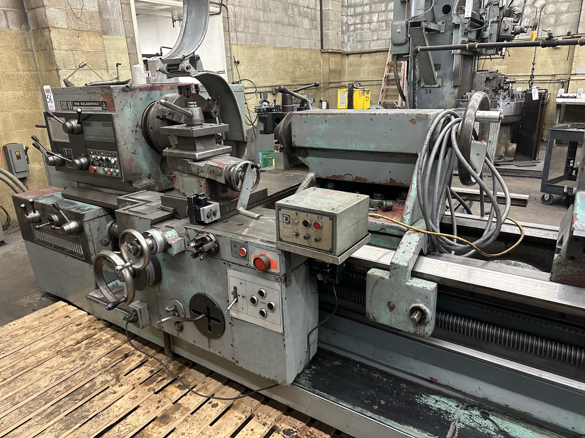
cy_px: 219
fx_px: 406
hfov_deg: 71.6
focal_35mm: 24
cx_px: 292
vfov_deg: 56.8
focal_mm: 6.86
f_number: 1.78
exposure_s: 1/60
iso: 400
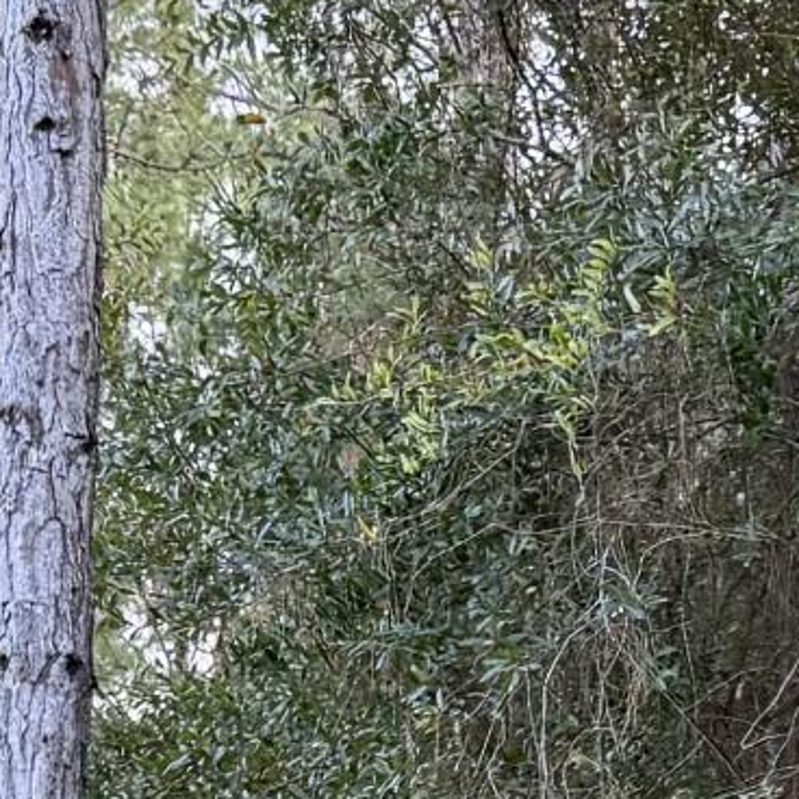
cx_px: 890
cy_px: 1377
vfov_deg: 9.7
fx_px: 4518
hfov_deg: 10.0
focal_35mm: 173
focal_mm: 6.76
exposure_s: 1/115
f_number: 1.78
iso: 200
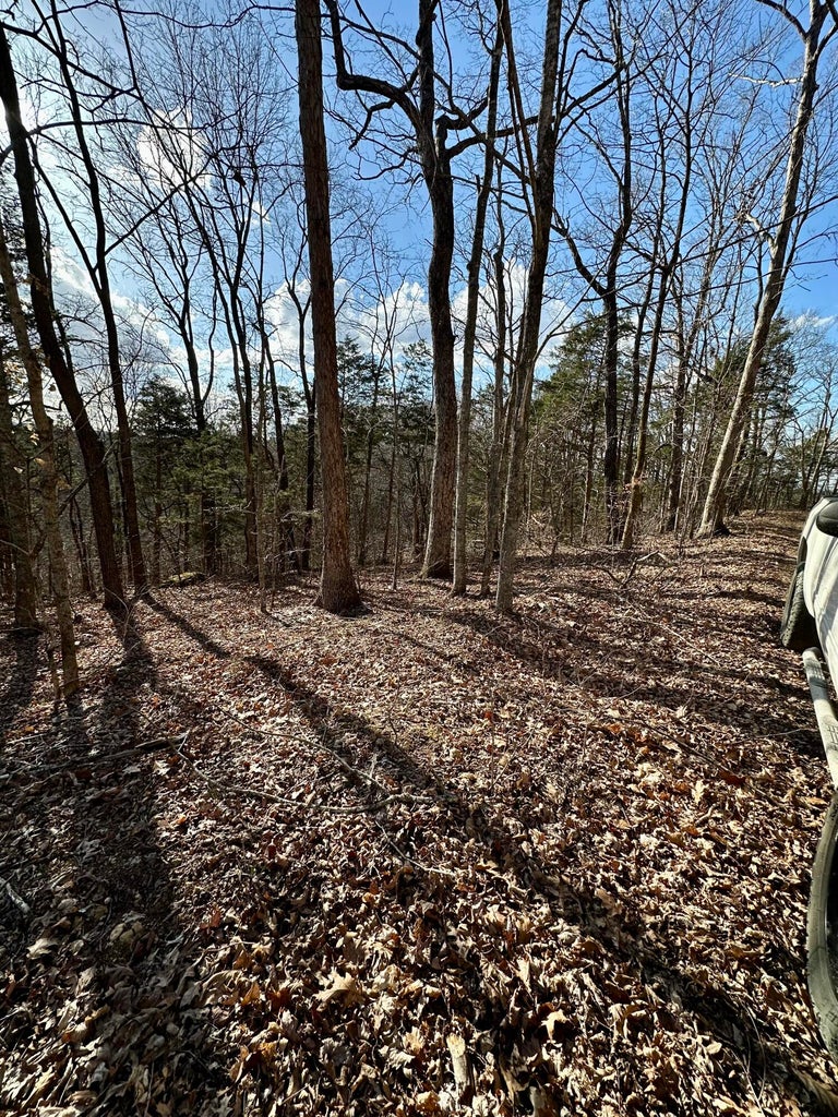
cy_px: 558
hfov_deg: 85.7
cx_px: 419
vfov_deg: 102.1
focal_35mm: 14
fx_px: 452
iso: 40
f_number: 2.2
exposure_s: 1/882
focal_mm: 2.22
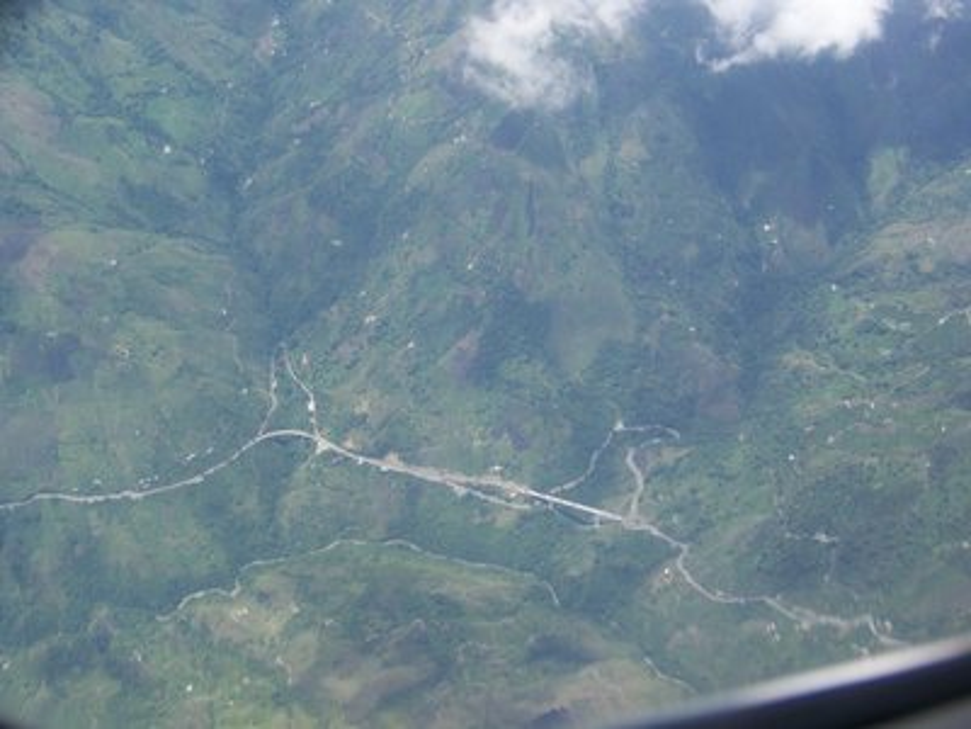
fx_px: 1739
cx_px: 486
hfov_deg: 31.2
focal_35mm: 62
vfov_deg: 23.7
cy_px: 364
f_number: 3.2
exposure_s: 1/640
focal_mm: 10.5
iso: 64
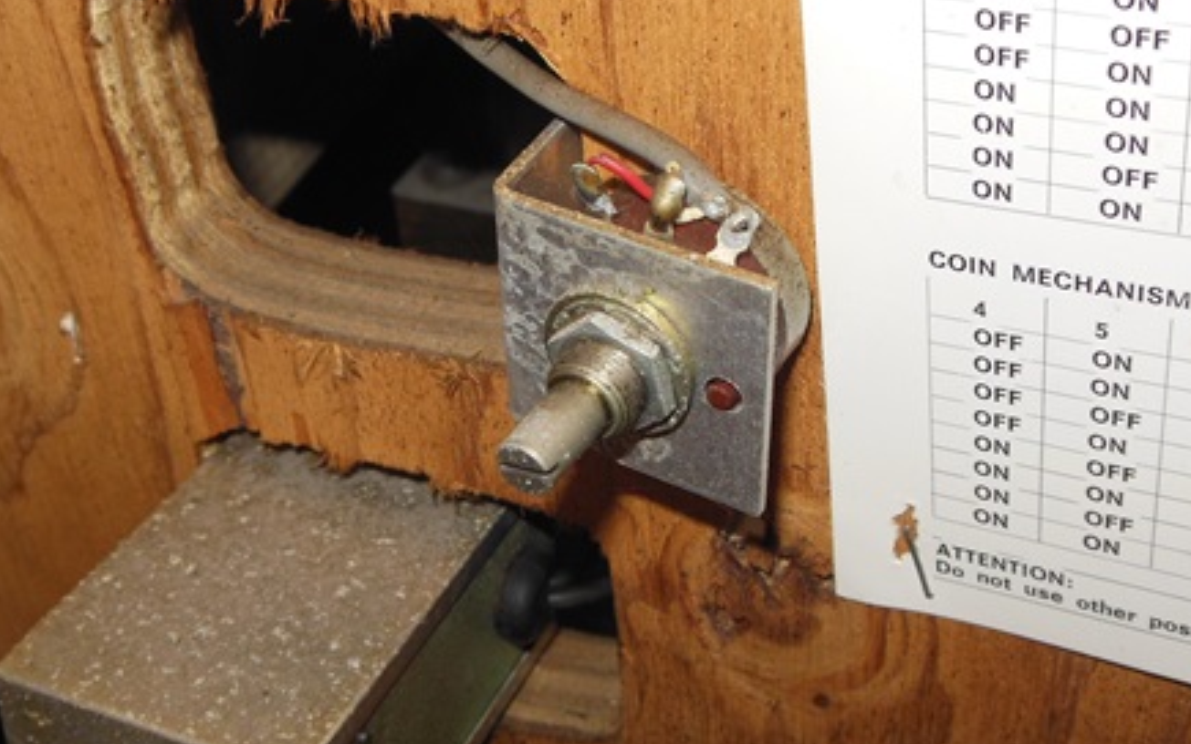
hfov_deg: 54.0
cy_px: 328
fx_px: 1169
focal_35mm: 36
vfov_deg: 35.3
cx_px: 602
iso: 125
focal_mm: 6
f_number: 6.9
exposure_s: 1/30
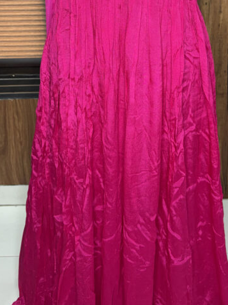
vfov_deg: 36.2
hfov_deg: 28.6
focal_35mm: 51
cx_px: 114
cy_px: 61
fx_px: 448
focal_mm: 5.96
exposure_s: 1/50
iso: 160
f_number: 1.6
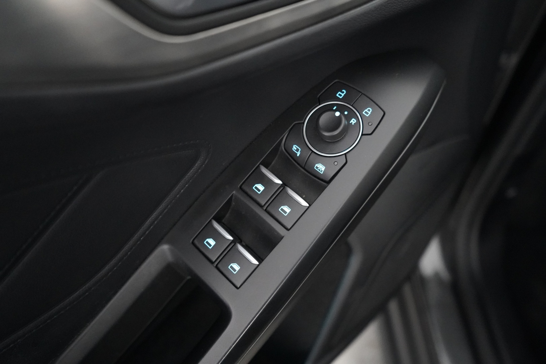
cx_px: 273
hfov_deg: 65.5
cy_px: 182
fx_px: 425
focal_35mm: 28
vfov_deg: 46.4
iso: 12800
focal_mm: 28
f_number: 3.5
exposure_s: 1/80
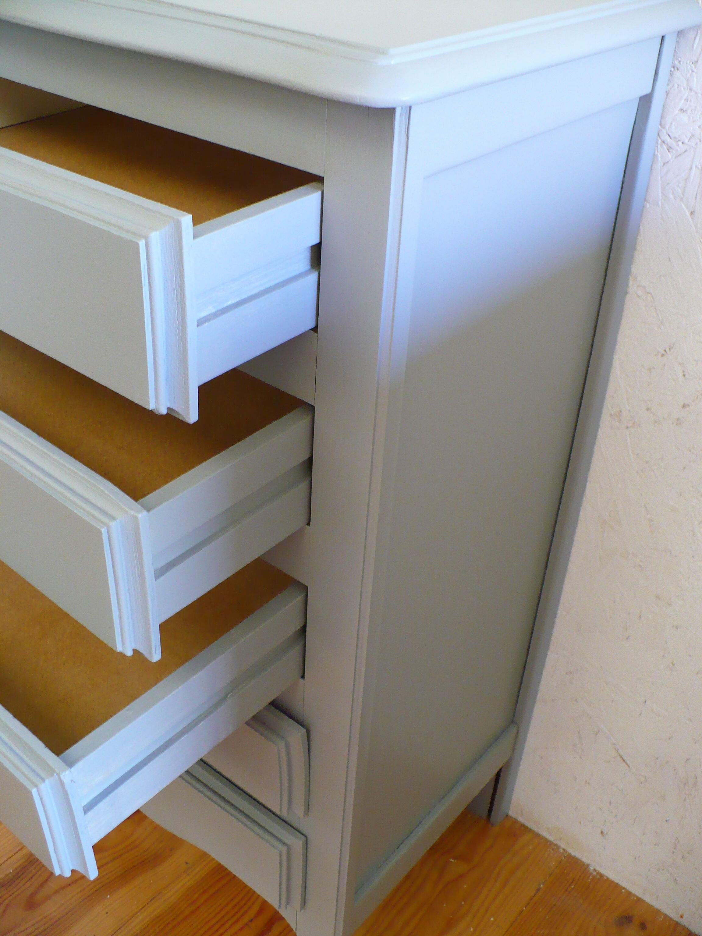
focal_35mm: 37
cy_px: 468
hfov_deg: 38.7
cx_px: 351
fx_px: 1000
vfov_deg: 50.1
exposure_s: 1/15
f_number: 2.8
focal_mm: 6.1
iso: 200
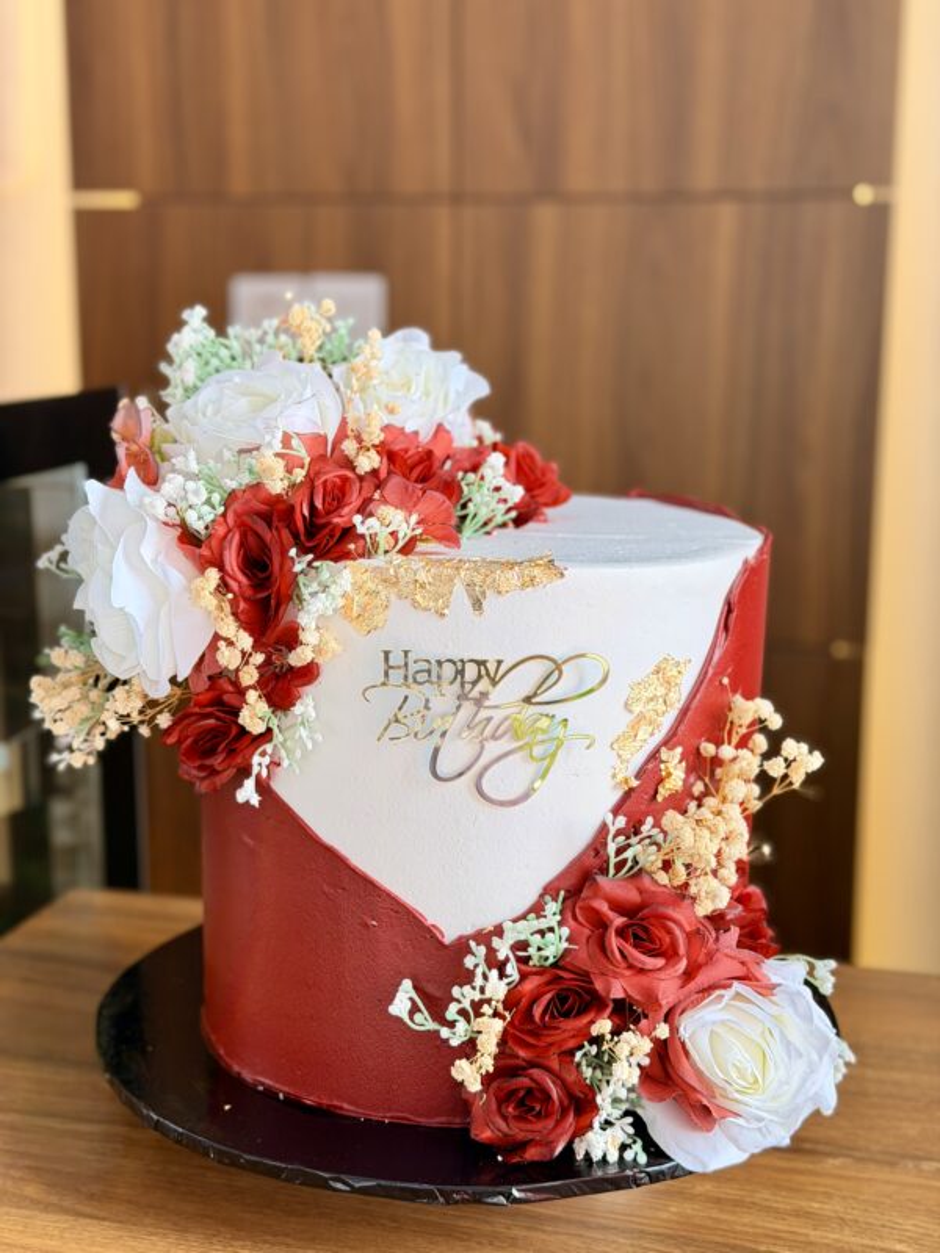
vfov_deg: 39.7
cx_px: 470
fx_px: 1738
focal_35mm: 48
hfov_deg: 30.3
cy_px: 626
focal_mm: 6.76
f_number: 1.78
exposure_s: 1/100
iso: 50
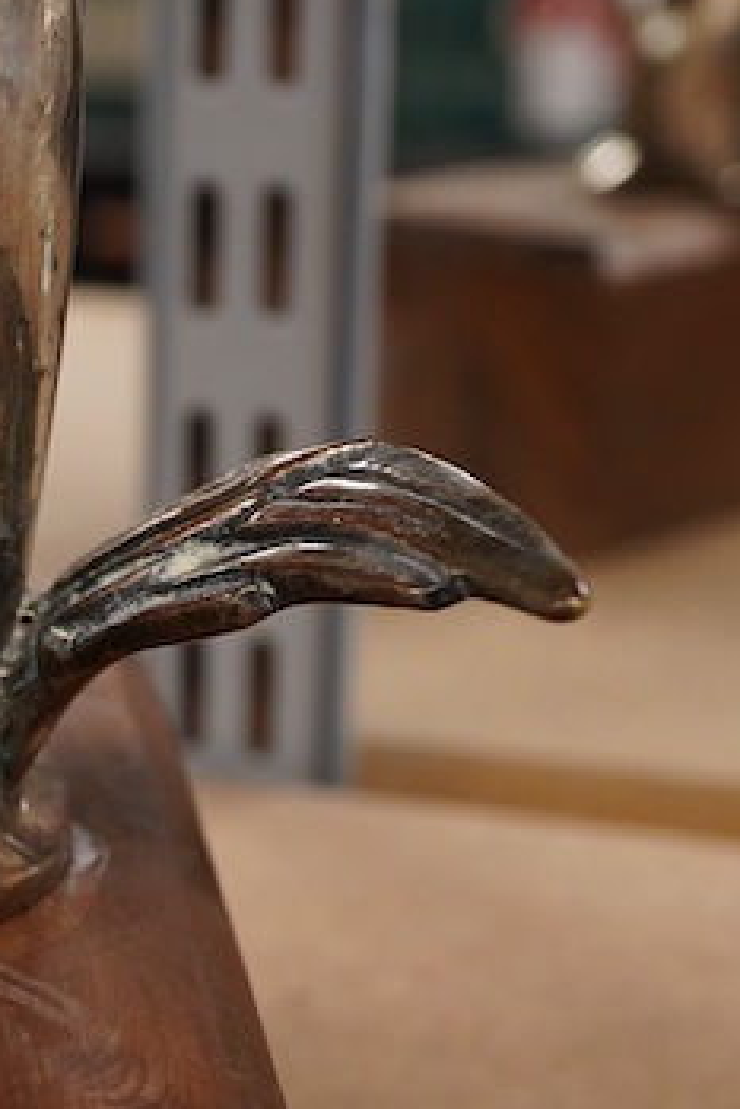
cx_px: -178
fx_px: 3573
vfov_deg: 17.6
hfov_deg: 11.6
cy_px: 658
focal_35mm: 116
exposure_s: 1/125
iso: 1250
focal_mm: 30
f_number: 8
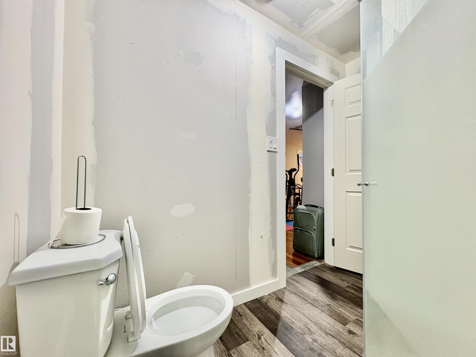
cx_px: 238
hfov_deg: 102.1
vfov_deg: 85.7
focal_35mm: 14
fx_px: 193
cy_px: 178
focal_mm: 2.22
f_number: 2.2
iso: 320
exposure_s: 1/60
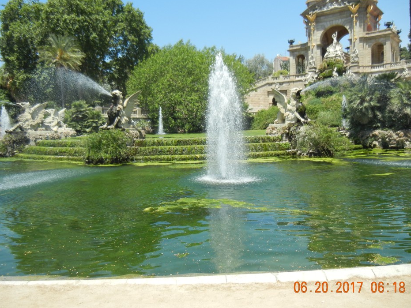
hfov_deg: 55.4
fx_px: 392
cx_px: 207
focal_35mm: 33
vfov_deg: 42.9
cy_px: 153
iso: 160
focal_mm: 5.4
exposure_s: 1/271
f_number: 7
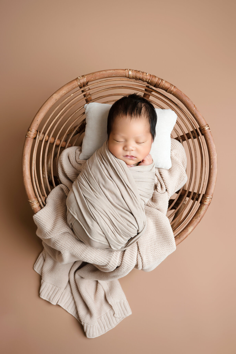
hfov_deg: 36.9
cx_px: 118
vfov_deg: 53.1
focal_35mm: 36
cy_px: 177
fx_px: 354
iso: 200
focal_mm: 36
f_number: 4.5
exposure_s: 1/200
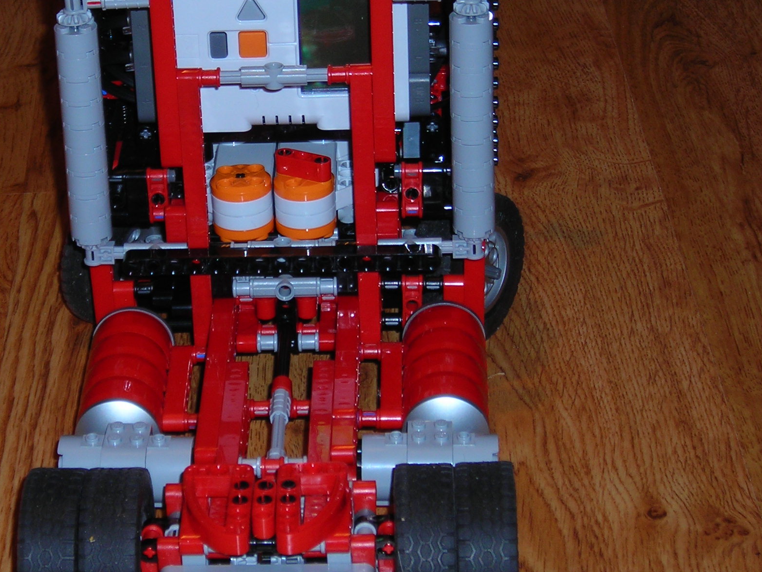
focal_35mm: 127
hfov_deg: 15.5
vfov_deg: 11.7
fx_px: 2796
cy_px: 274
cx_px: 234
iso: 50
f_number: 4.2
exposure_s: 1/60.1
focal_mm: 12.7
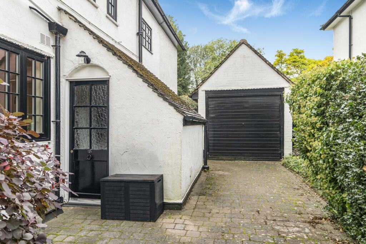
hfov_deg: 78.5
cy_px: 122
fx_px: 224
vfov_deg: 57.3
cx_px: 183
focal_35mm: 22
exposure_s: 1/60
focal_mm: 22
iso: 80
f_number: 4
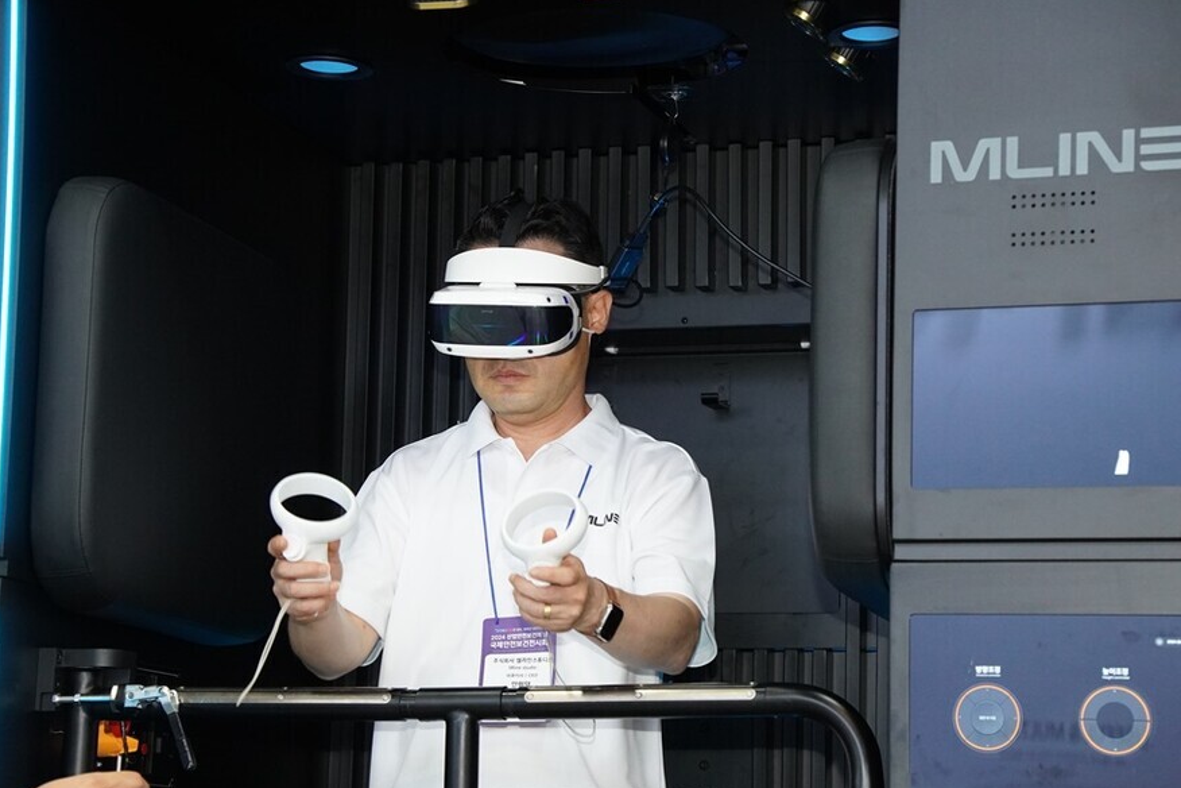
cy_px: 428
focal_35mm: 104
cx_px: 620
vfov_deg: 13.2
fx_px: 3397
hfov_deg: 19.7
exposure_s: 1/160
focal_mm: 63
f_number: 4
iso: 2500
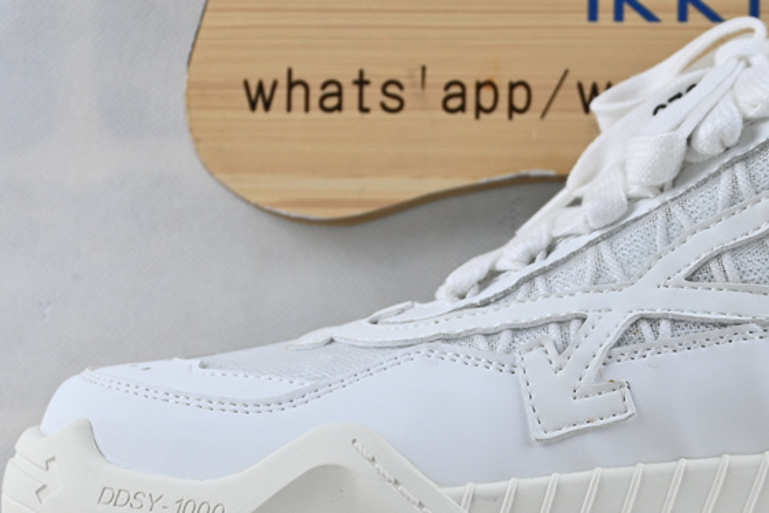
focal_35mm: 109
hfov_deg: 18.4
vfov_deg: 12.5
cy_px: 374
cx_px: 710
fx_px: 2328
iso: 100
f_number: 5
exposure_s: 1/60
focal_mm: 34
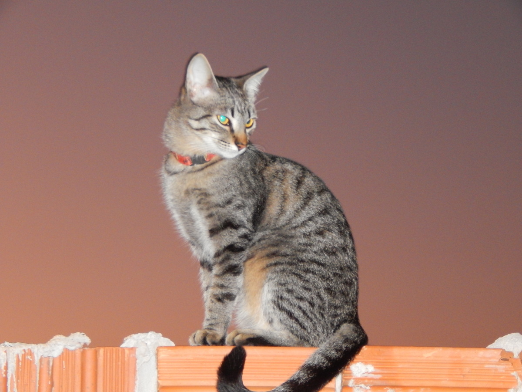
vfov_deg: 11.2
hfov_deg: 14.9
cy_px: 196
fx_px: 1991
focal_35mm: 132
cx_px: 261
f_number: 4.8
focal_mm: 23.4
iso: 640
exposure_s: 1/30
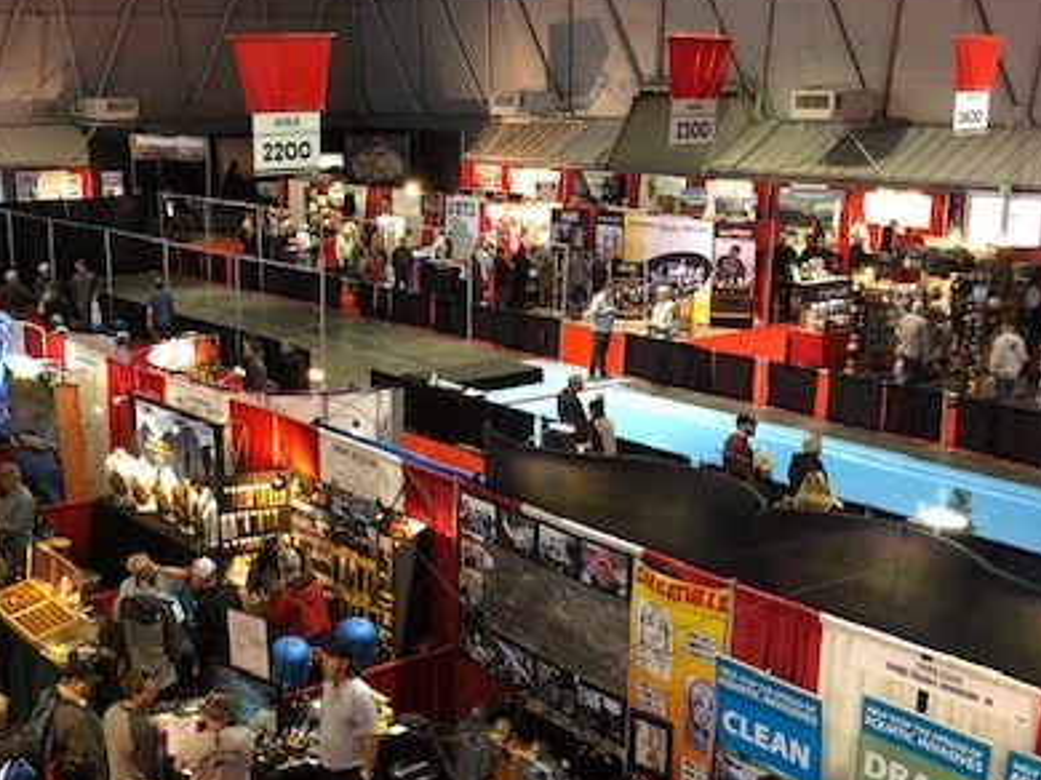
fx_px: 1382
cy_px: 451
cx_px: 331
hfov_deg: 40.6
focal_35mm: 46
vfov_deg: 31.4
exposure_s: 1/15
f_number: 1.8
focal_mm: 4
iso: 64
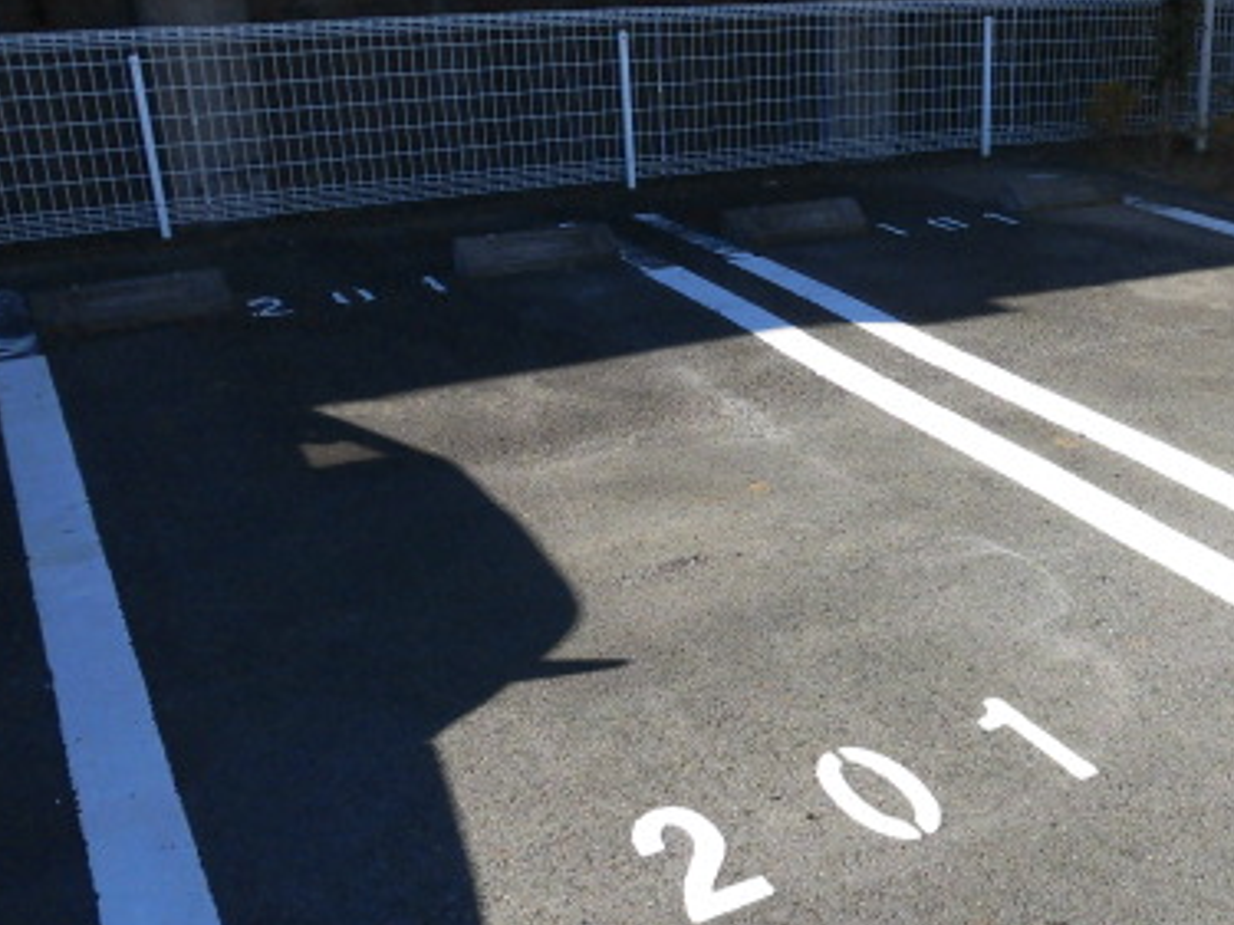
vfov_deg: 35.0
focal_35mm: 41
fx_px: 1461
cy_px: 569
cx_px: 951
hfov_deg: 44.0
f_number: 3.1
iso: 100
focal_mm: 4.3
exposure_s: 1/800
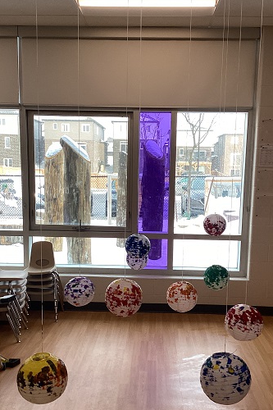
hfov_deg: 31.2
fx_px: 489
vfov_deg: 45.2
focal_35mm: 43
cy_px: 244
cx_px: 139
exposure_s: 1/60
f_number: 2.4
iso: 50
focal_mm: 3.3
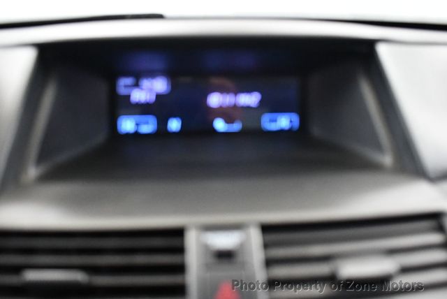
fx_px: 447
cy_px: 150
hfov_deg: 53.1
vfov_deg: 36.9
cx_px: 224
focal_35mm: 36
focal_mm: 18
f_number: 3.5
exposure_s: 1/60
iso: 4000
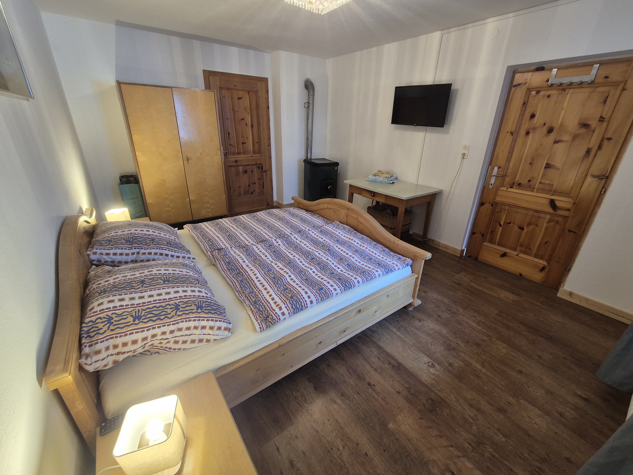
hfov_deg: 106.2
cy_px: 238
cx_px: 316
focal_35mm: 13
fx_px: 238
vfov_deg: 89.9
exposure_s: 1/50
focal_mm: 2.2
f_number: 2.2
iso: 250
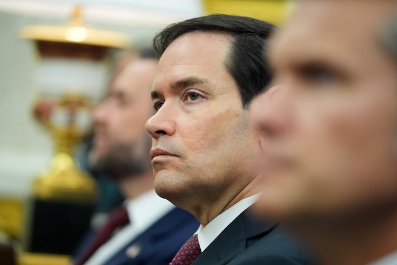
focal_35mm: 132
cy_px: 132
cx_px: 198
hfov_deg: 15.5
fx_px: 1456
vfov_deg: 10.4
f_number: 2.8
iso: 2500
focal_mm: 132
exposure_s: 1/250
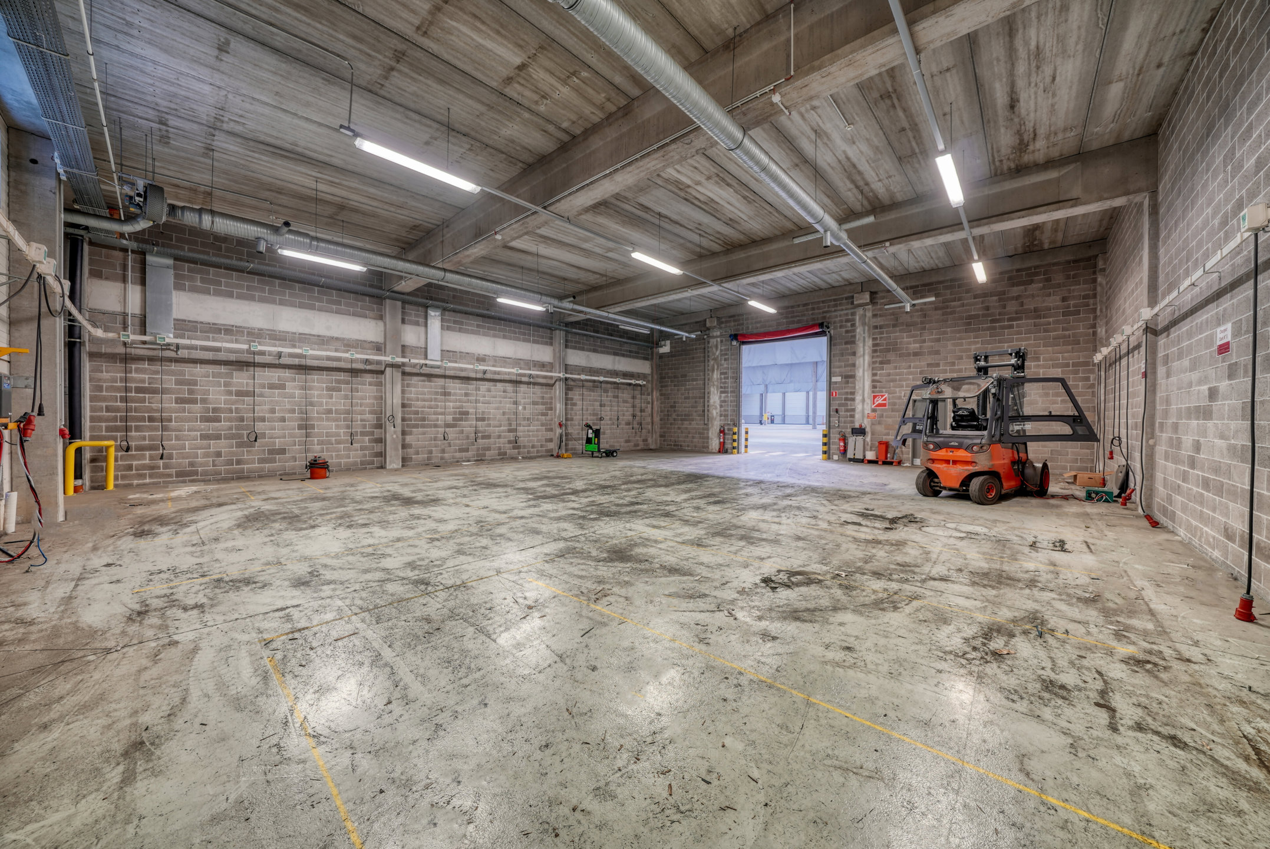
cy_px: 424
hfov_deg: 112.6
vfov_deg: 90.1
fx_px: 424
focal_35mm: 12
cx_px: 635
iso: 100
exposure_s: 1
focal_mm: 12
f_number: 8
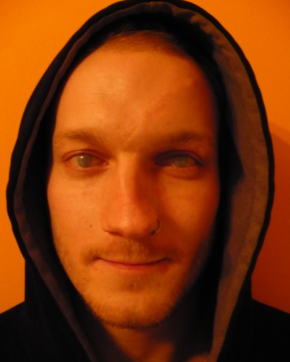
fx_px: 418
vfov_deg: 46.8
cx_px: 144
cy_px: 173
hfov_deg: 38.2
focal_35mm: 39
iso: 400
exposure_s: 1/5
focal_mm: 6.1
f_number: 2.8
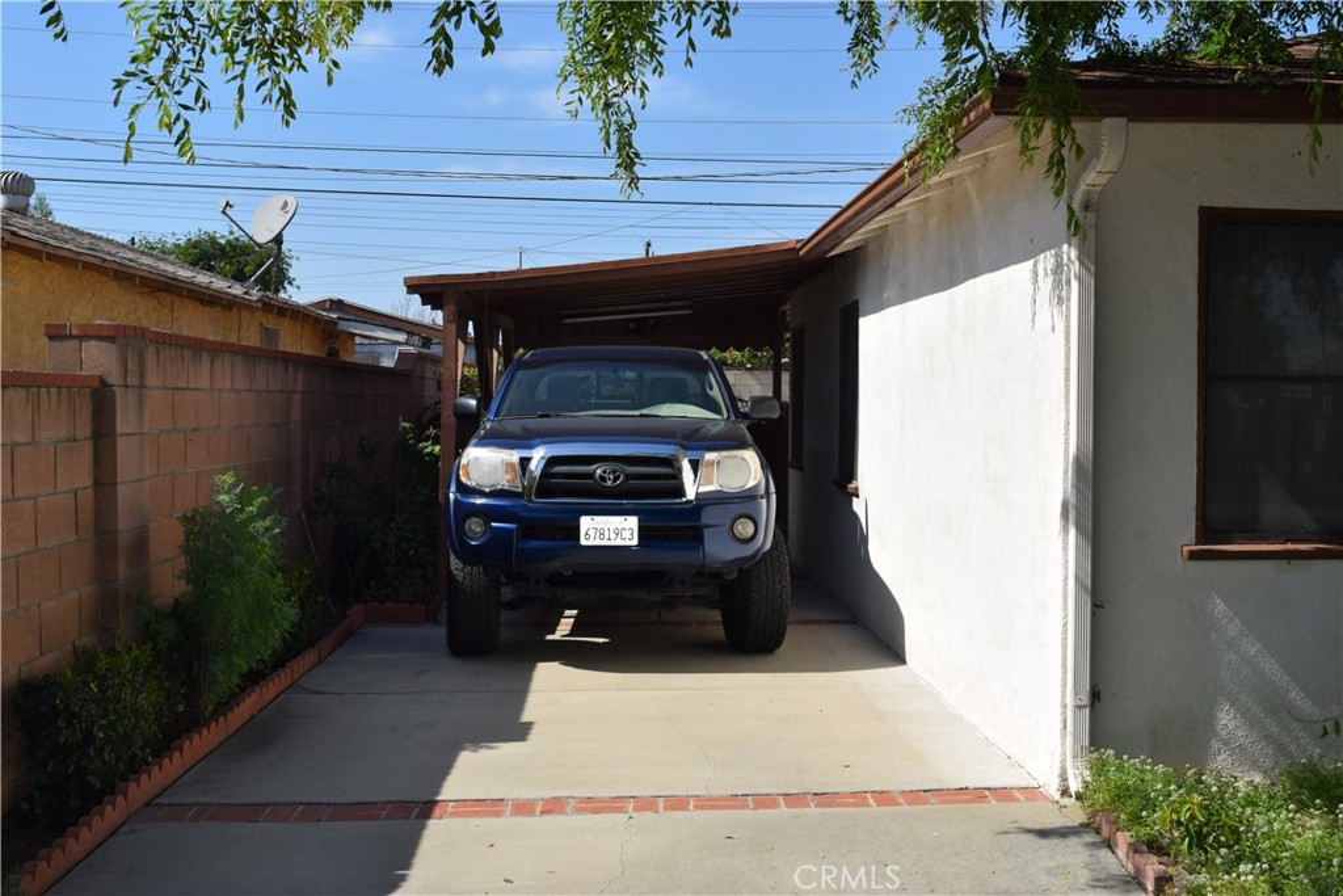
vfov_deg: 33.0
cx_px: 672
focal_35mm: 40
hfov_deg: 47.9
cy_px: 448
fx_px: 1511
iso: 100
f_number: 11
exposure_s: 1/200
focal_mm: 27
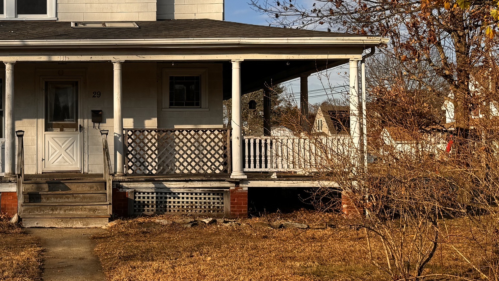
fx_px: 701
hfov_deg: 37.0
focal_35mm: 53
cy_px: 130
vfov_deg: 22.6
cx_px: 61
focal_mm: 6.76
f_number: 1.78
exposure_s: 1/3413
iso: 80
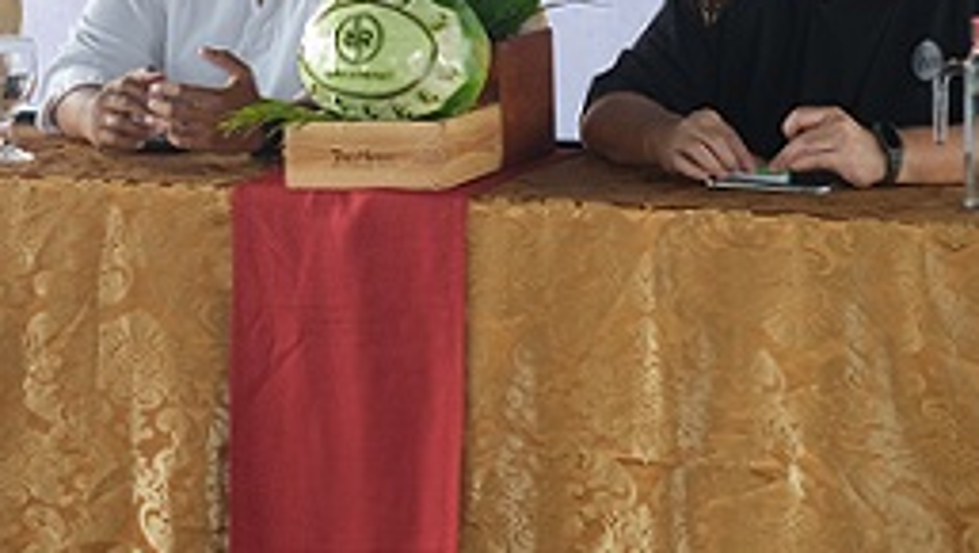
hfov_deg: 15.3
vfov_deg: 8.5
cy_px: -267
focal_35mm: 140
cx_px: 305
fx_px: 3637
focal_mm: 35
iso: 640
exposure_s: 1/200
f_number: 2
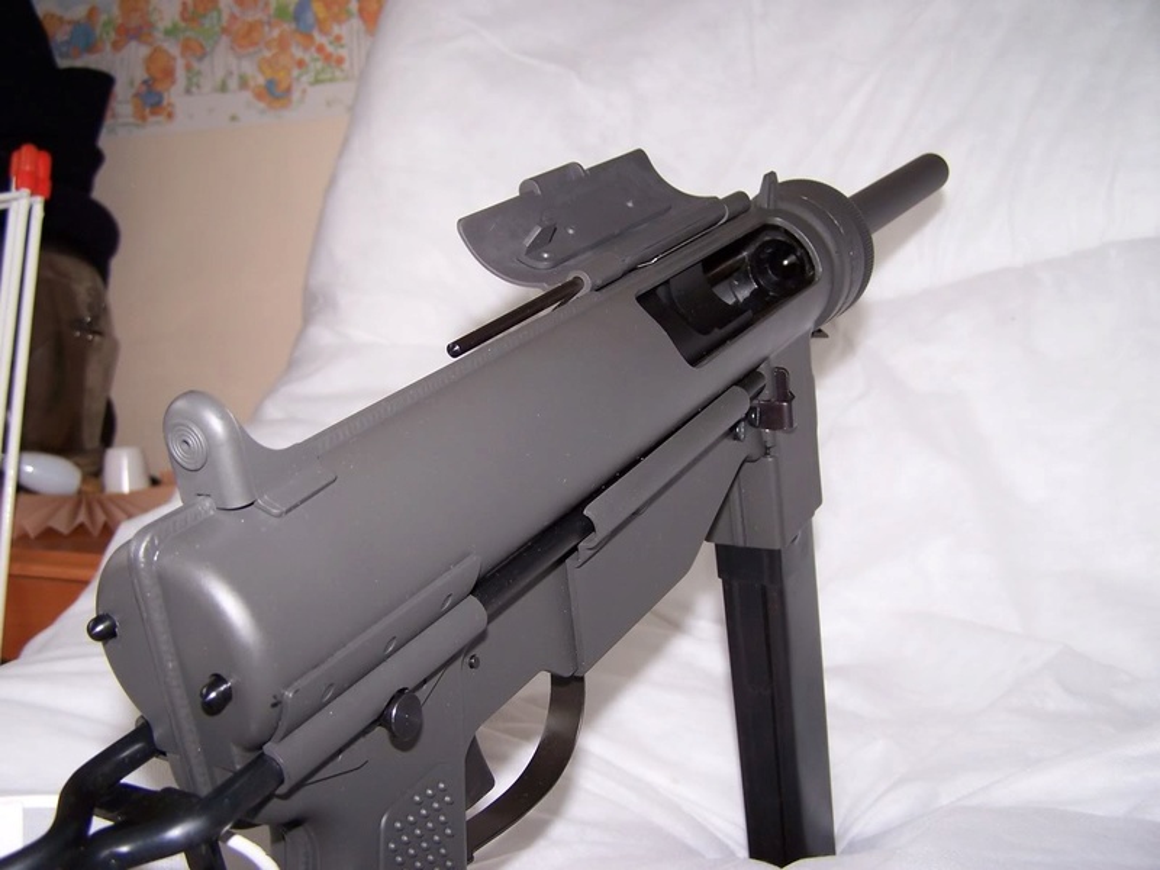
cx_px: 580
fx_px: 1273
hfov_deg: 49.0
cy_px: 435
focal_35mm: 38
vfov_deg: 37.7
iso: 80
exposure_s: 1/60
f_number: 2.8
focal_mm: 6.3
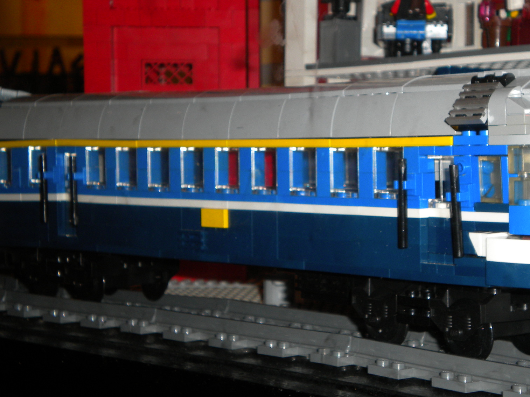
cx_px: 342
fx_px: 1408
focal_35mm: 92
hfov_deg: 21.3
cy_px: 176
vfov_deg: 16.1
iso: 100
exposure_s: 1/60
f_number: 4.6
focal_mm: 12.3
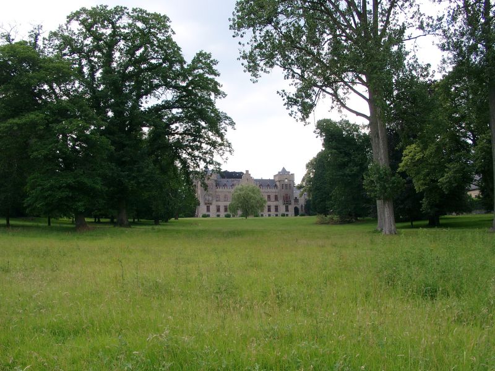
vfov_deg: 41.8
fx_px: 486
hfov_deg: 54.0
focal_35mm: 34
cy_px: 186
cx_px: 248
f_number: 4
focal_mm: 7.13
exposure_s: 1/288
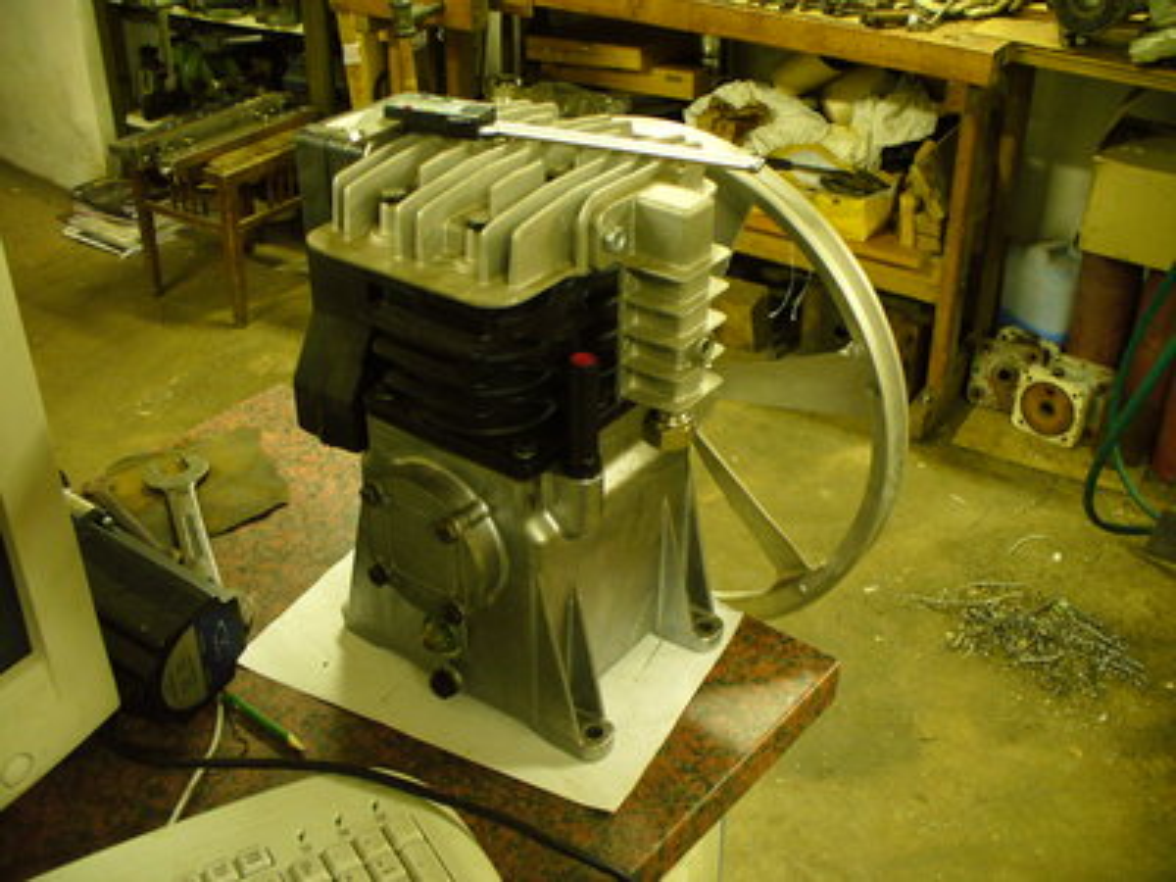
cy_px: 441
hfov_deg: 50.1
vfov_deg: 38.7
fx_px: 1257
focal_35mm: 37
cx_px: 588
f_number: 2.8
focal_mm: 6.1
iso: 200
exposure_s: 1/8
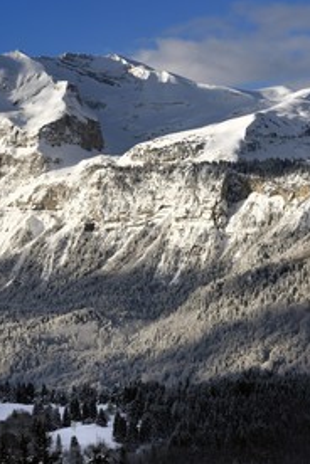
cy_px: 232
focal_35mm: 155
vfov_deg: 13.2
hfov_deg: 8.8
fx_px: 2002
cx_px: 84
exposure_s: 1/500
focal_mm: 102
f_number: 11
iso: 200
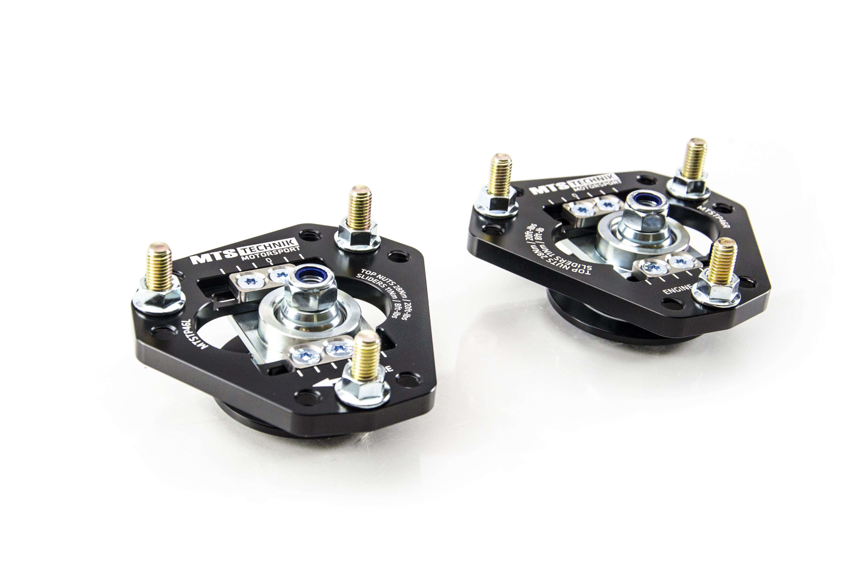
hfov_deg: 29.9
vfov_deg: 20.1
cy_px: 287
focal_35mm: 68
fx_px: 1620
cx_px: 433
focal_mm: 45
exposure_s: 1/125
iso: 400
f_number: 5.6
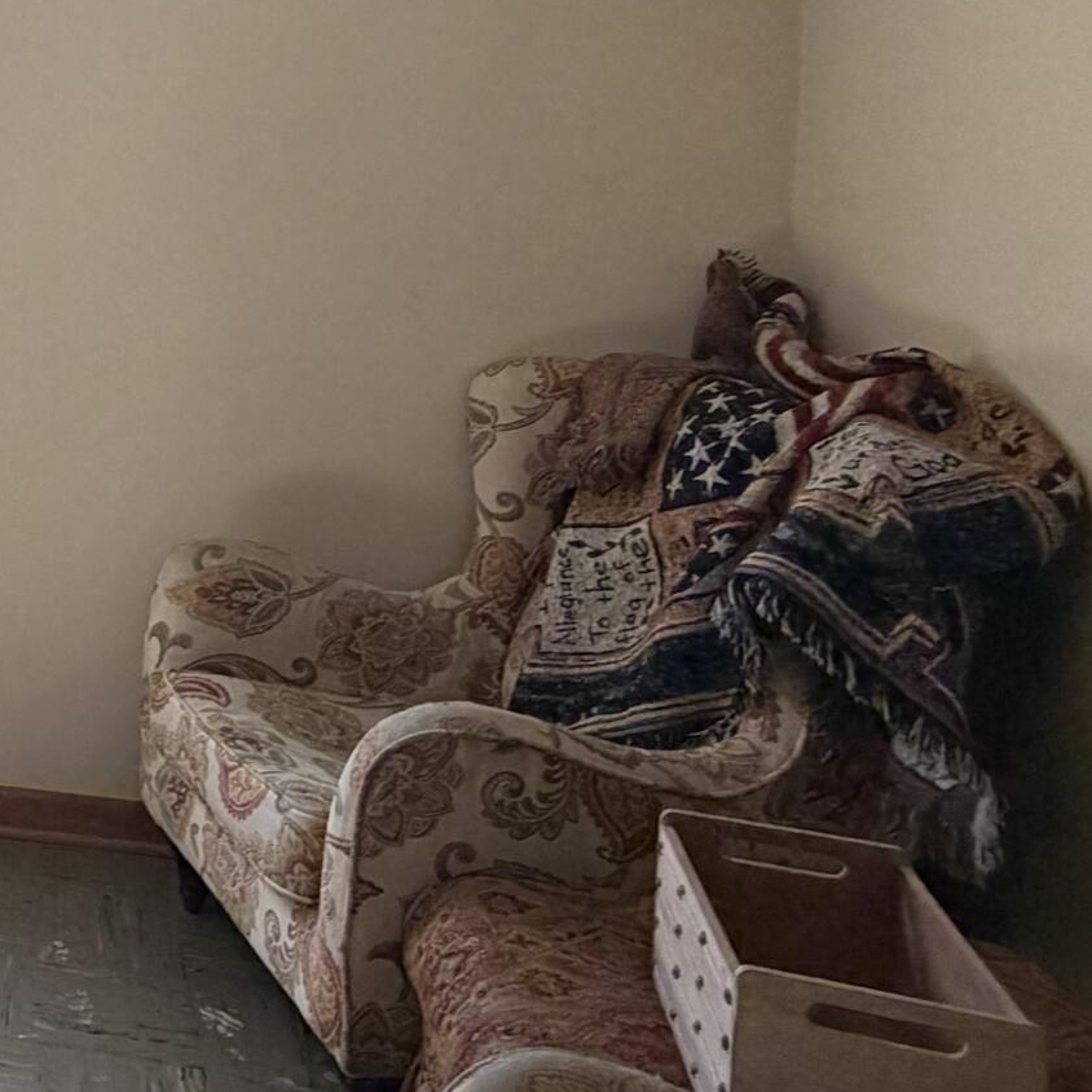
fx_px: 1570
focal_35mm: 44
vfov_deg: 37.0
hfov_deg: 29.0
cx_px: -418
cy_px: 219
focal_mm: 2.22
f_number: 2.2
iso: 250
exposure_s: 1/121
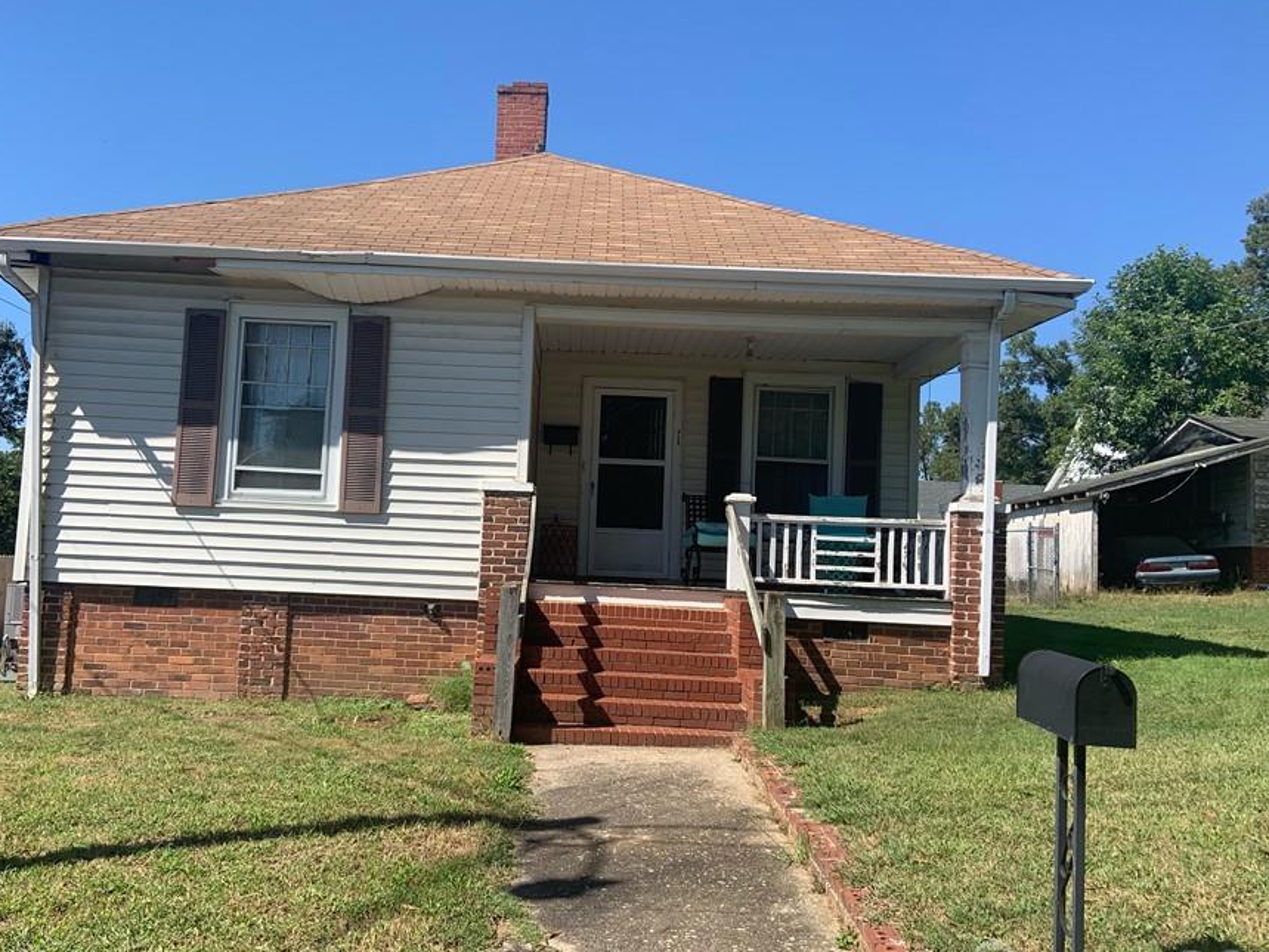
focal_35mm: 31
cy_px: 480
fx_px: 1136
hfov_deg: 58.2
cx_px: 572
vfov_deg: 45.4
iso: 25
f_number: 1.8
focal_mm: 4.25
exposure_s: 1/1812
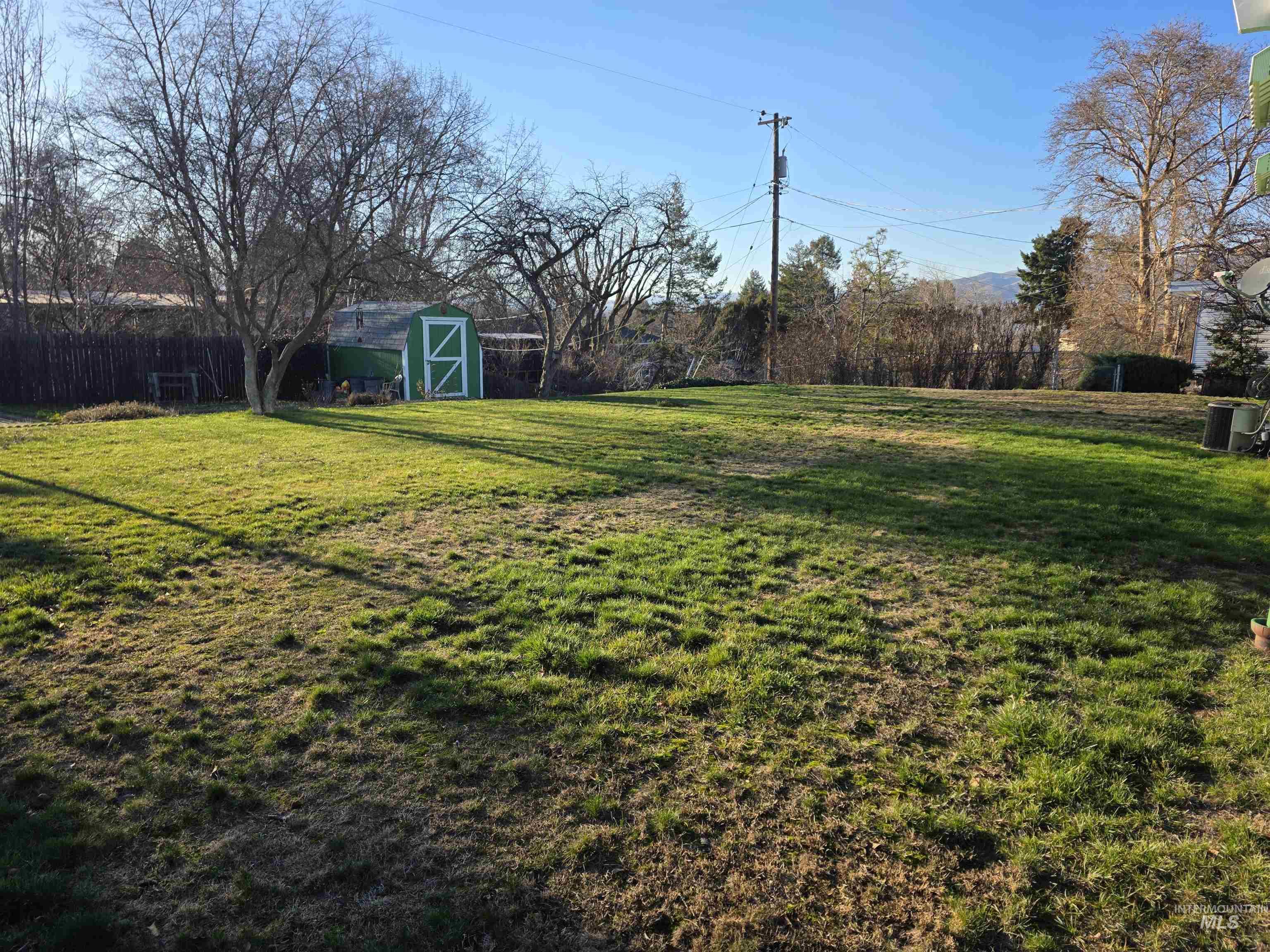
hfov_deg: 73.9
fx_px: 844
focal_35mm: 23
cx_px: 635
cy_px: 476
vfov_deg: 58.9
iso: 80
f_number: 1.7
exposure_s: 1/2586
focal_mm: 6.3
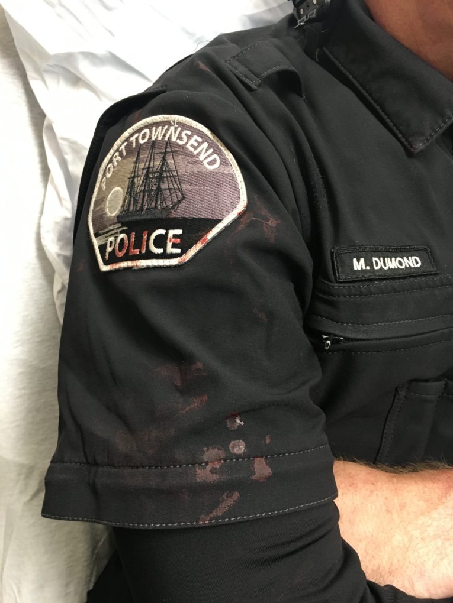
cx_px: 226
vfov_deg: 61.7
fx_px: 506
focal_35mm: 29
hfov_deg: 48.2
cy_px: 302
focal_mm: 4.15
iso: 125
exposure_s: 1/30
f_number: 2.2
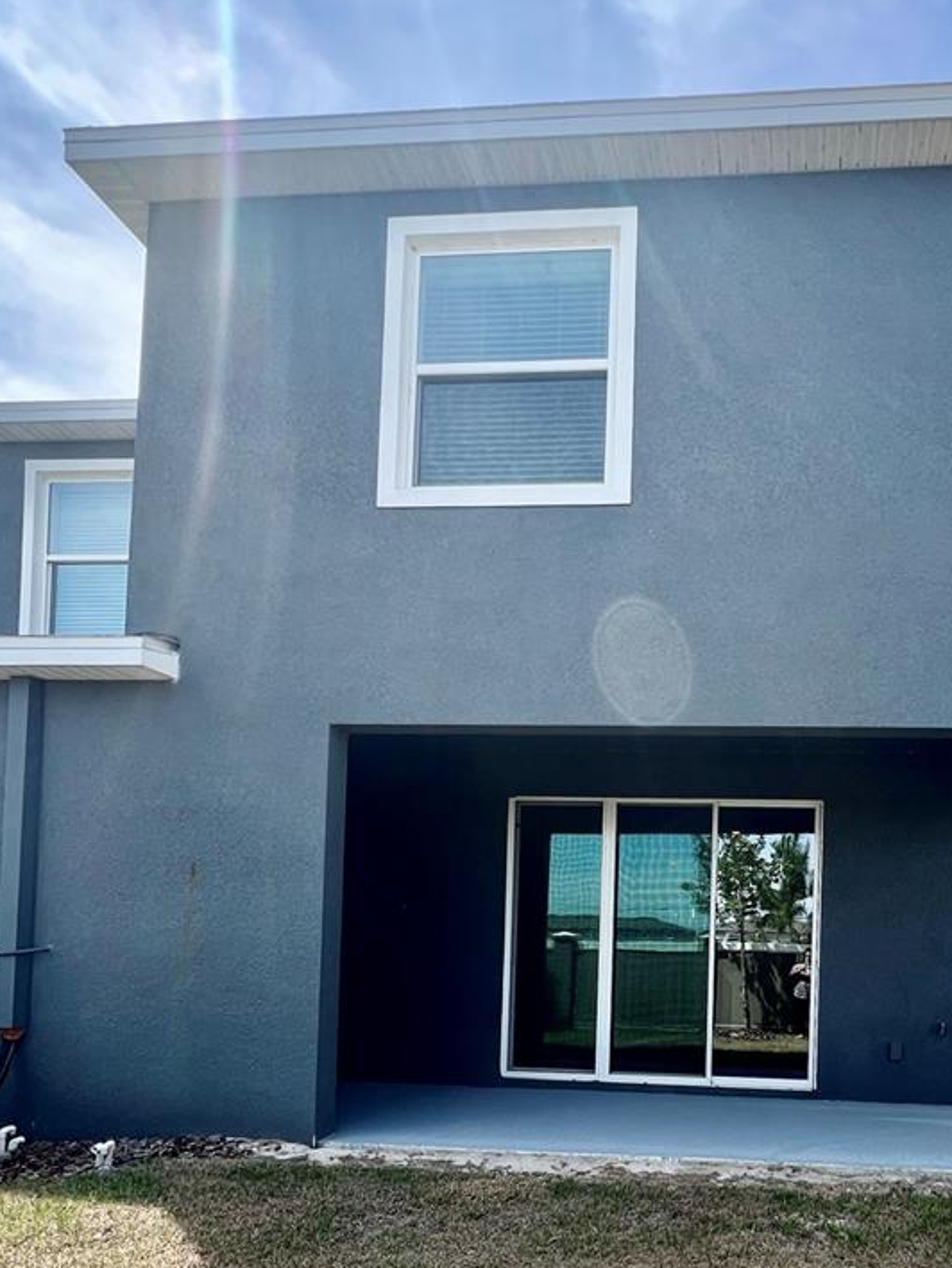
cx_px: 739
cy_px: 943
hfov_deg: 57.3
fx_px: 806
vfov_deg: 71.5
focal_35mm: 22
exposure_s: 1/392
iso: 32
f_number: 1.8
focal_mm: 1.57
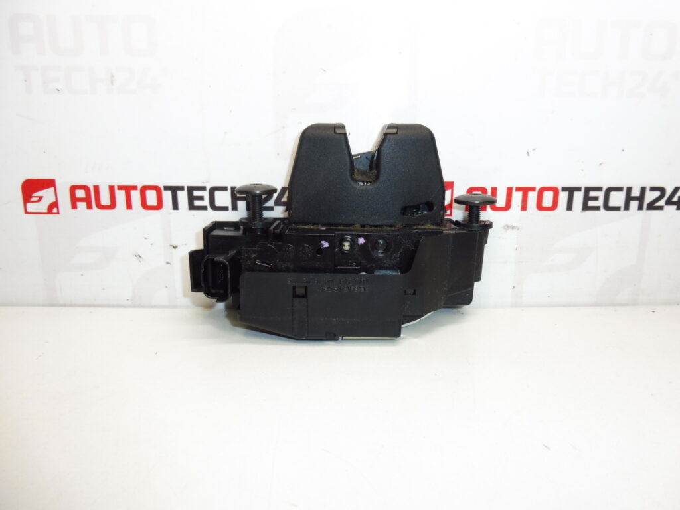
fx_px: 491
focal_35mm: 25
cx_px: 340
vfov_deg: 54.9
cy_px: 255
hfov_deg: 69.4
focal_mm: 4.4
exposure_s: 1/160
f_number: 3.5
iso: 200
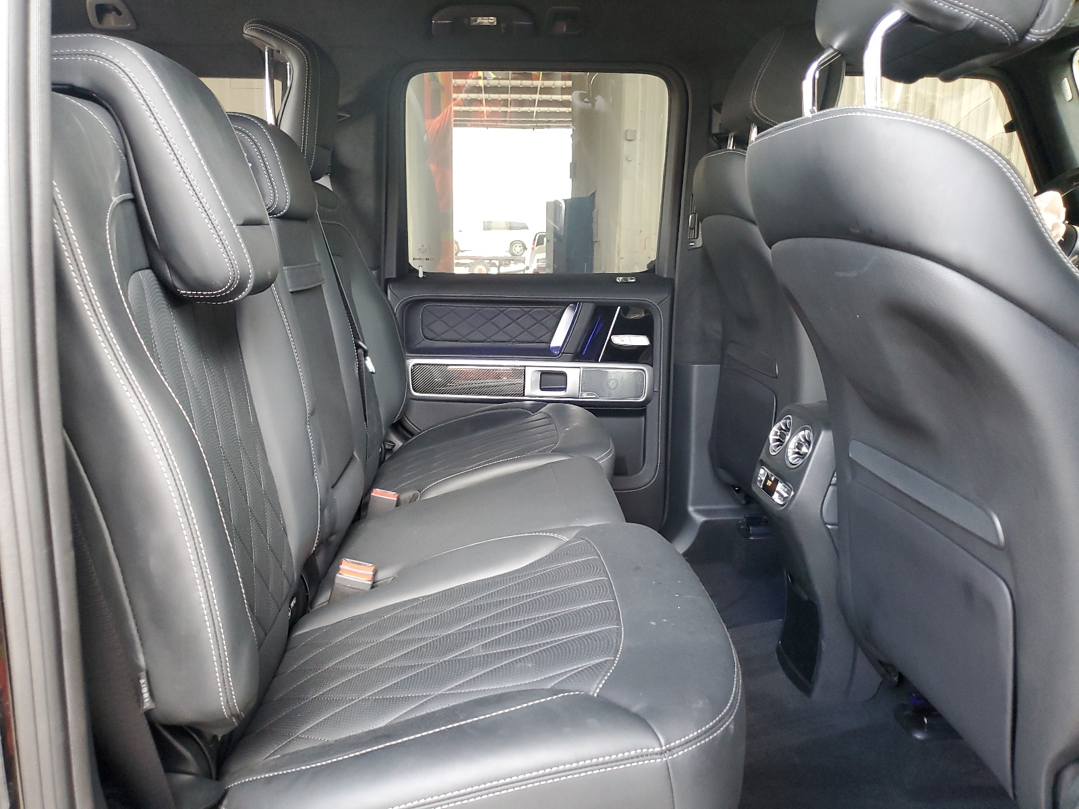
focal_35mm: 26
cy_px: 404
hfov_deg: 67.3
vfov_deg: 53.1
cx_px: 540
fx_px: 810
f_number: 1.5
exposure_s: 1/60.2
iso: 225
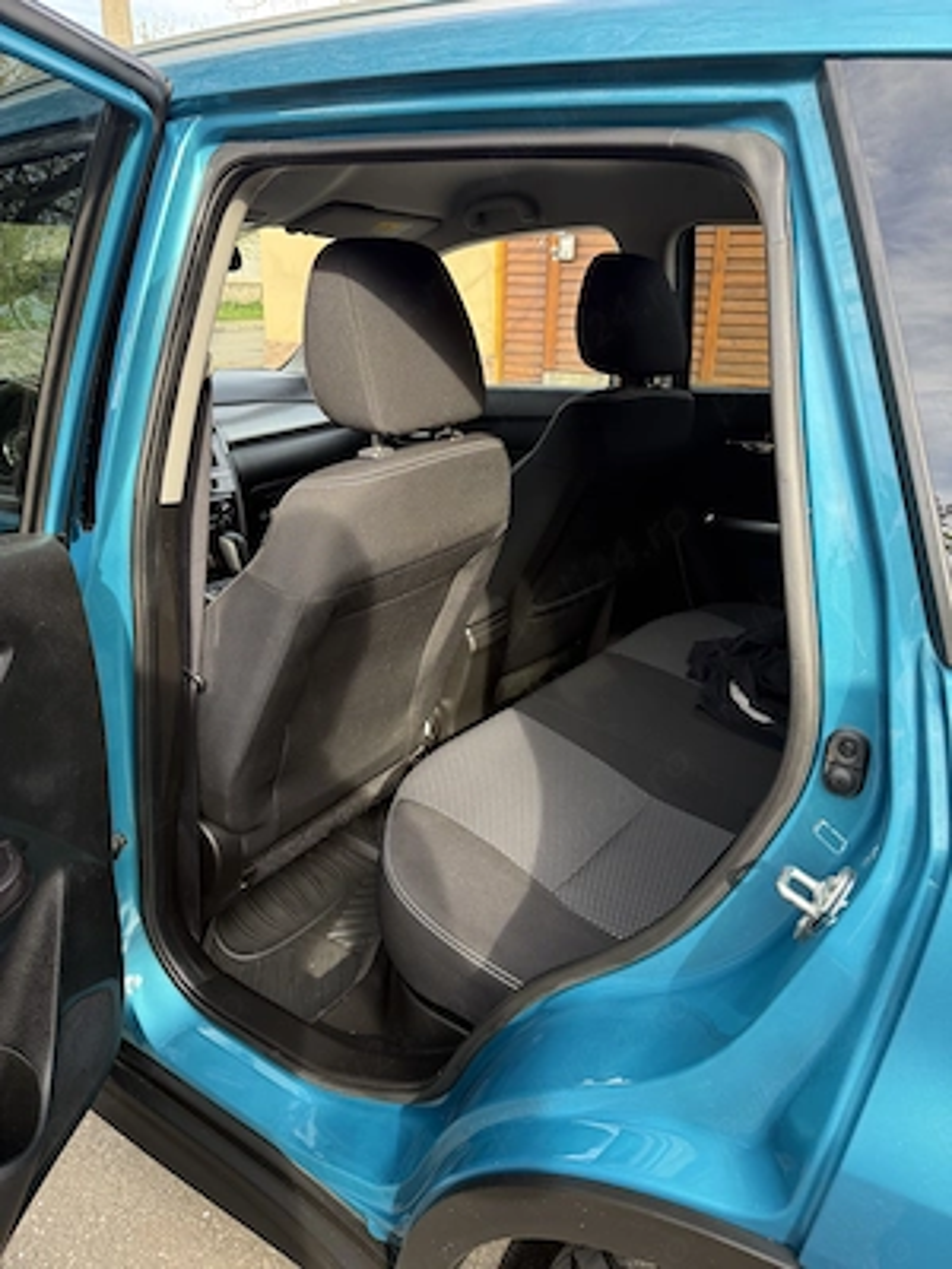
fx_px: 880
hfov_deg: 56.8
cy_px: 634
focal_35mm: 24
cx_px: 476
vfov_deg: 71.6
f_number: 1.78
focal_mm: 6.76
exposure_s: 1/234
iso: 125
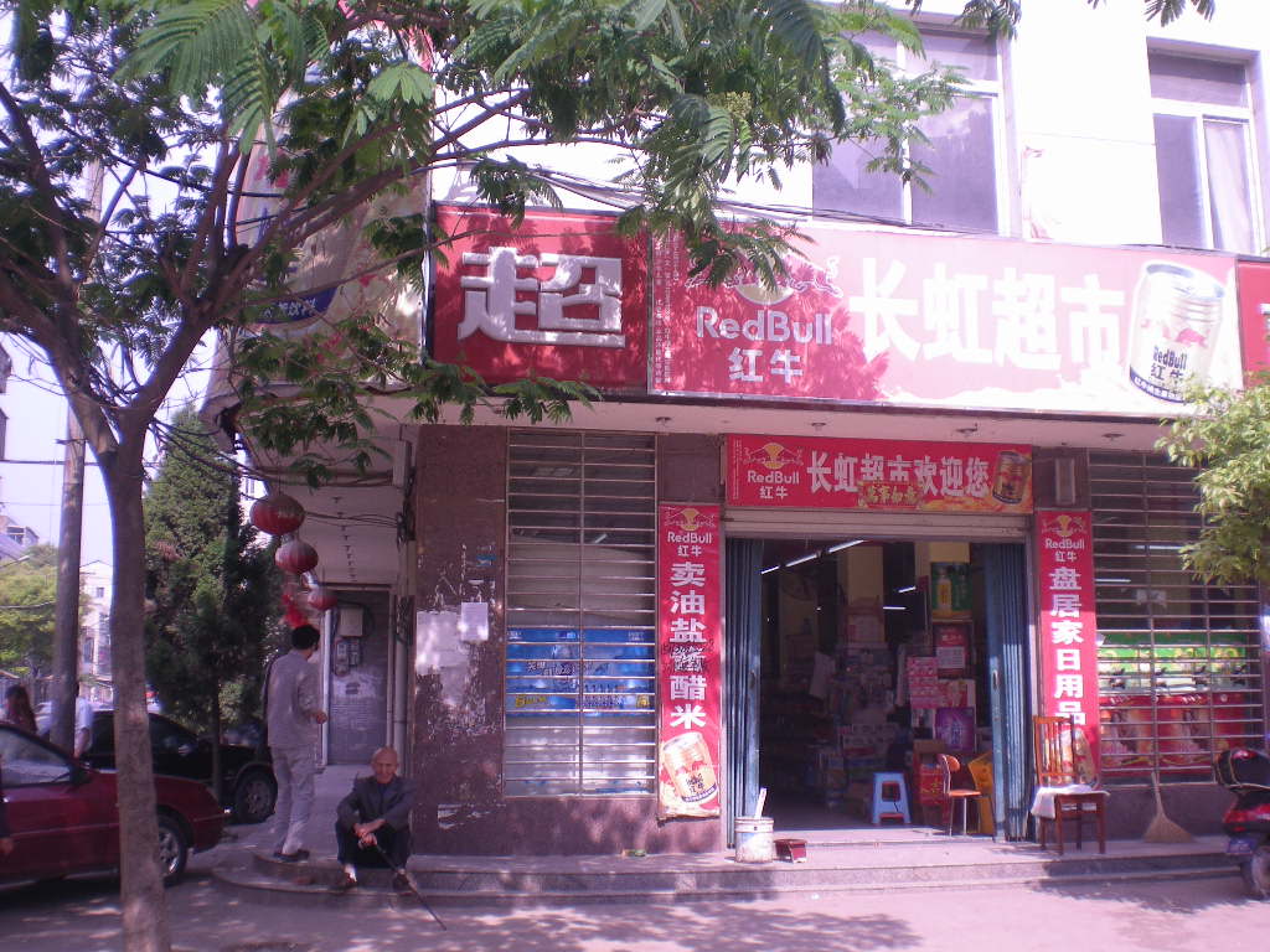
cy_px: 476
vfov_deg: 37.7
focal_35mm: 38
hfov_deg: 49.0
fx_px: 1394
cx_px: 635
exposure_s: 1/169
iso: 50
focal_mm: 6.3
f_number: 4.6
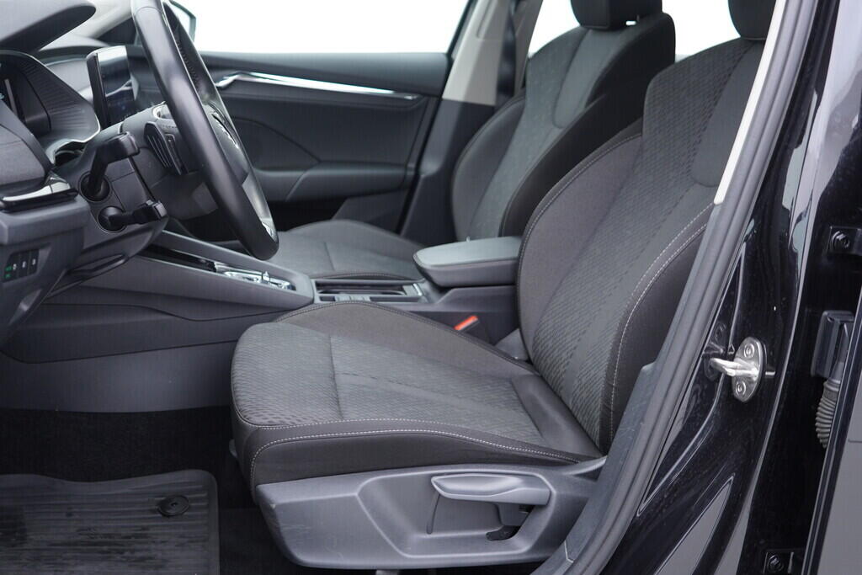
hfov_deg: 53.1
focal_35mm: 36
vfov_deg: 36.9
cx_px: 431
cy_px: 288
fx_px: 862
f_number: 2.8
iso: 250
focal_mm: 24
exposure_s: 1/40
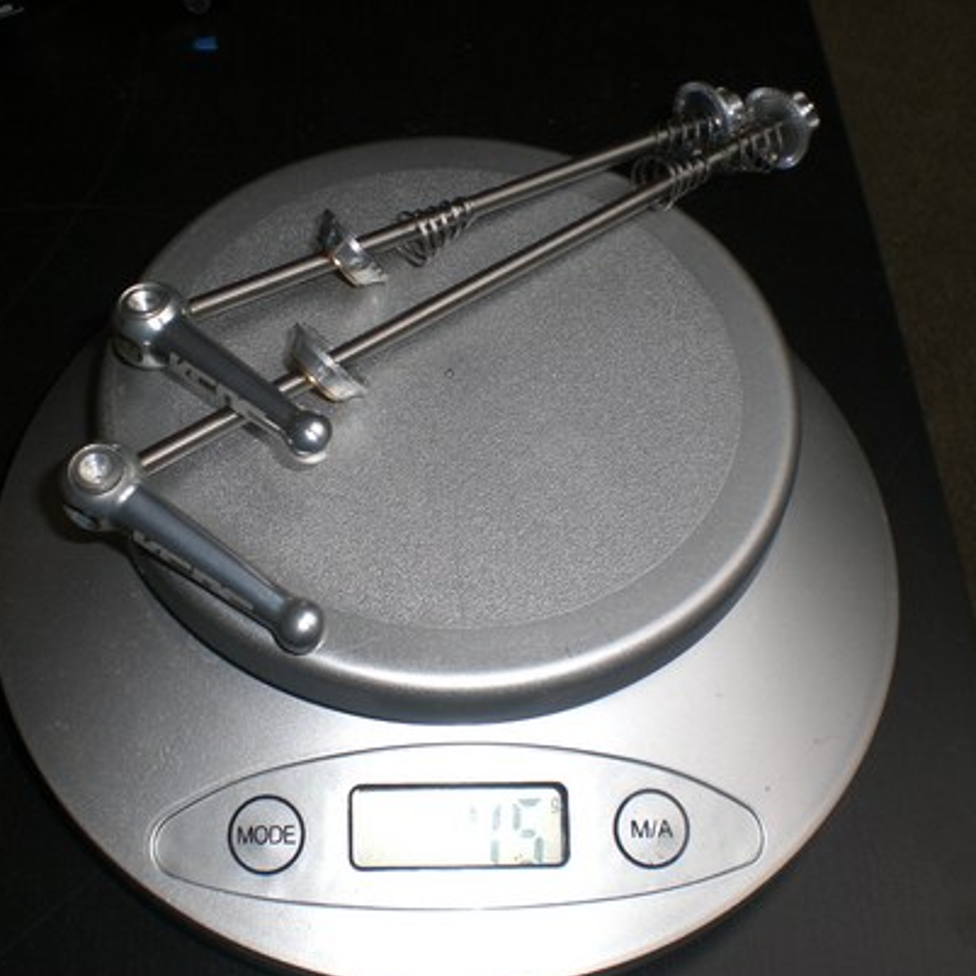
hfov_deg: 36.7
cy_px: 499
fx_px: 1467
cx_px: 420
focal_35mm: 46
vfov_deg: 36.8
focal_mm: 6.3
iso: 50
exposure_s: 1/100
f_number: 4.4
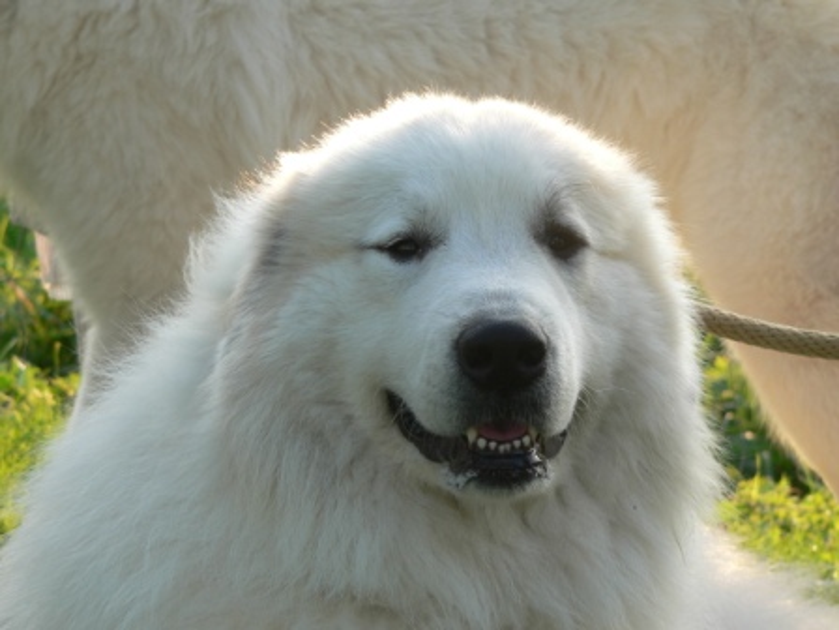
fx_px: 3248
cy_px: 315
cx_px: 420
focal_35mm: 134
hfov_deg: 14.7
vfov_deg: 11.1
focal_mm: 22.4
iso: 80
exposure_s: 1/125
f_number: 3.7
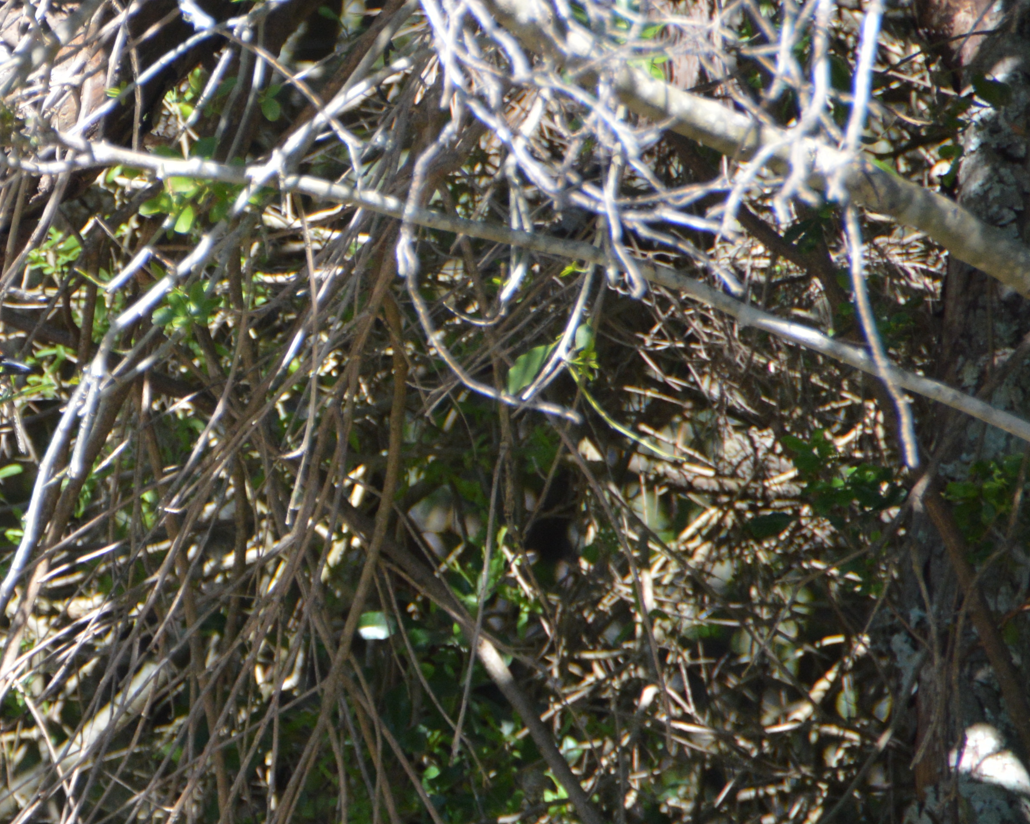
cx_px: -113
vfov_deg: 1.8
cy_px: 357
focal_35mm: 878
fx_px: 26769
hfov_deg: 2.2
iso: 640
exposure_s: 1/500
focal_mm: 250
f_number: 6.3
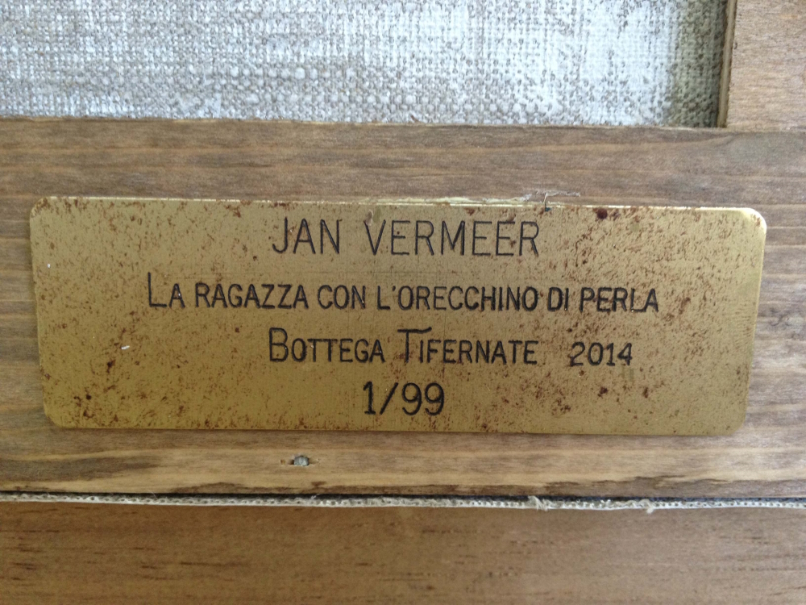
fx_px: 815
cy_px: 302
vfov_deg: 40.7
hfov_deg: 52.6
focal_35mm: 35
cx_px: 403
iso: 125
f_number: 2.4
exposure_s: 1/20
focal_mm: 4.28
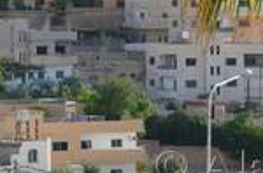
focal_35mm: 350
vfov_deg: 3.9
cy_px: -197
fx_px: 2549
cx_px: -49
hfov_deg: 5.9
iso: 125
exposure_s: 1/160
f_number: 8
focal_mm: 50
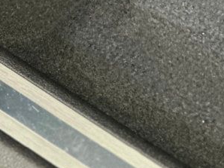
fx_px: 1713
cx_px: -62
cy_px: 44
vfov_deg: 5.6
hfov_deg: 7.4
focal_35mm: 265
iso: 640
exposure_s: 1/15
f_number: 2.8
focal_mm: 9
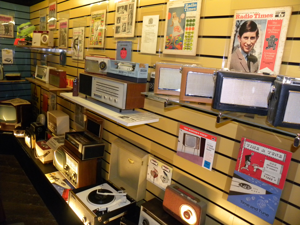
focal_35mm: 26
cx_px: 150
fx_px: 225
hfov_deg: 67.3
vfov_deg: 53.1
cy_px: 112
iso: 400
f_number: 2.8
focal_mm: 4.6
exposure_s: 1/30
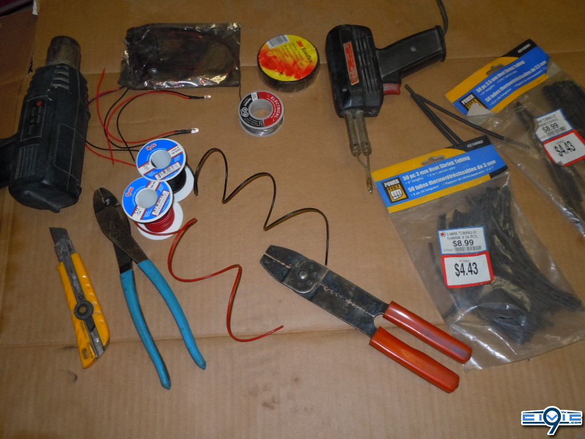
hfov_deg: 47.9
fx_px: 659
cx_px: 292
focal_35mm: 39
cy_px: 220
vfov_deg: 36.8
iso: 200
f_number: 4.3
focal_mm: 6.9
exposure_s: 1/30
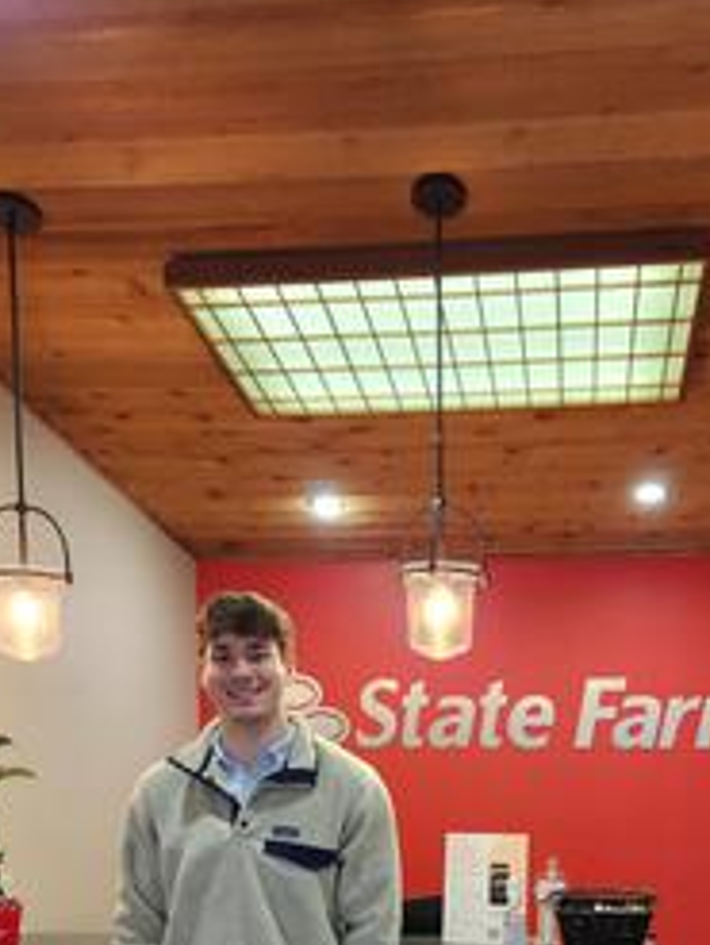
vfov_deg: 42.2
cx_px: 476
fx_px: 1147
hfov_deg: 34.1
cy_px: 791
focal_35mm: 42
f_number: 1.8
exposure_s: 1/60
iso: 250
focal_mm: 5.4
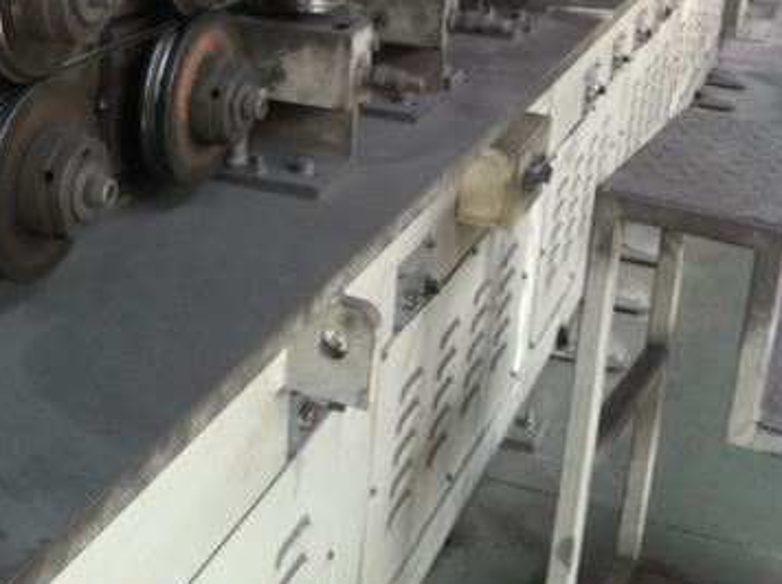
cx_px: 121
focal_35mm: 63
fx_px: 1421
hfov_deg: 29.8
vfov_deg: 22.8
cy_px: 83
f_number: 2.8
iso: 80
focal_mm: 3.85
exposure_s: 1/40
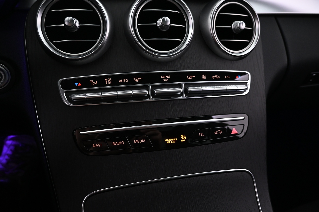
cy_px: 106
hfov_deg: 73.7
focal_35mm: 24
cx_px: 160
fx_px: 213
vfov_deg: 53.1
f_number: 3.5
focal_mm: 16
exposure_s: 1/25
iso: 1000
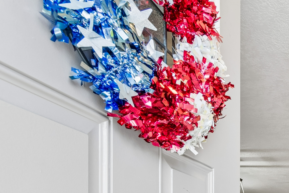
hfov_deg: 36.2
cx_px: 360
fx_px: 313
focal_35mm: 39
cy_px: 251
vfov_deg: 28.2
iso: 100
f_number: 7.1
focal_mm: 10
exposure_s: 1/80
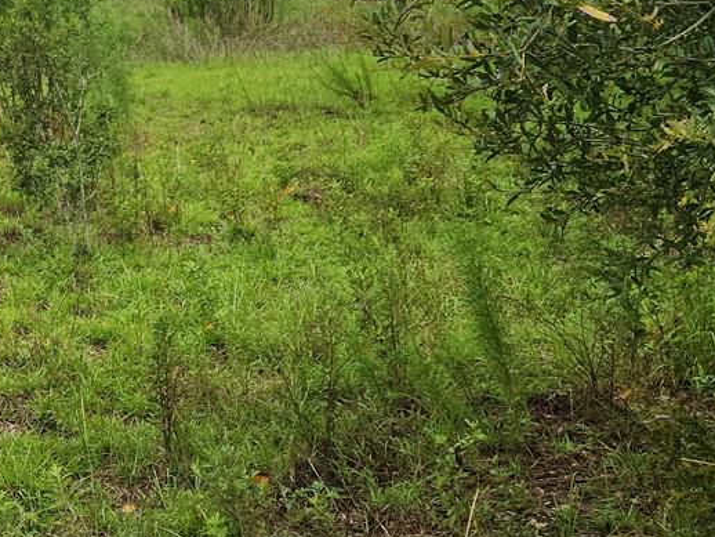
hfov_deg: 25.9
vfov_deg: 20.4
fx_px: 1467
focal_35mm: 71
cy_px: 68
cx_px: -10
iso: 20
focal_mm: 5.4
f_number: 1.8
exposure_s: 1/1704
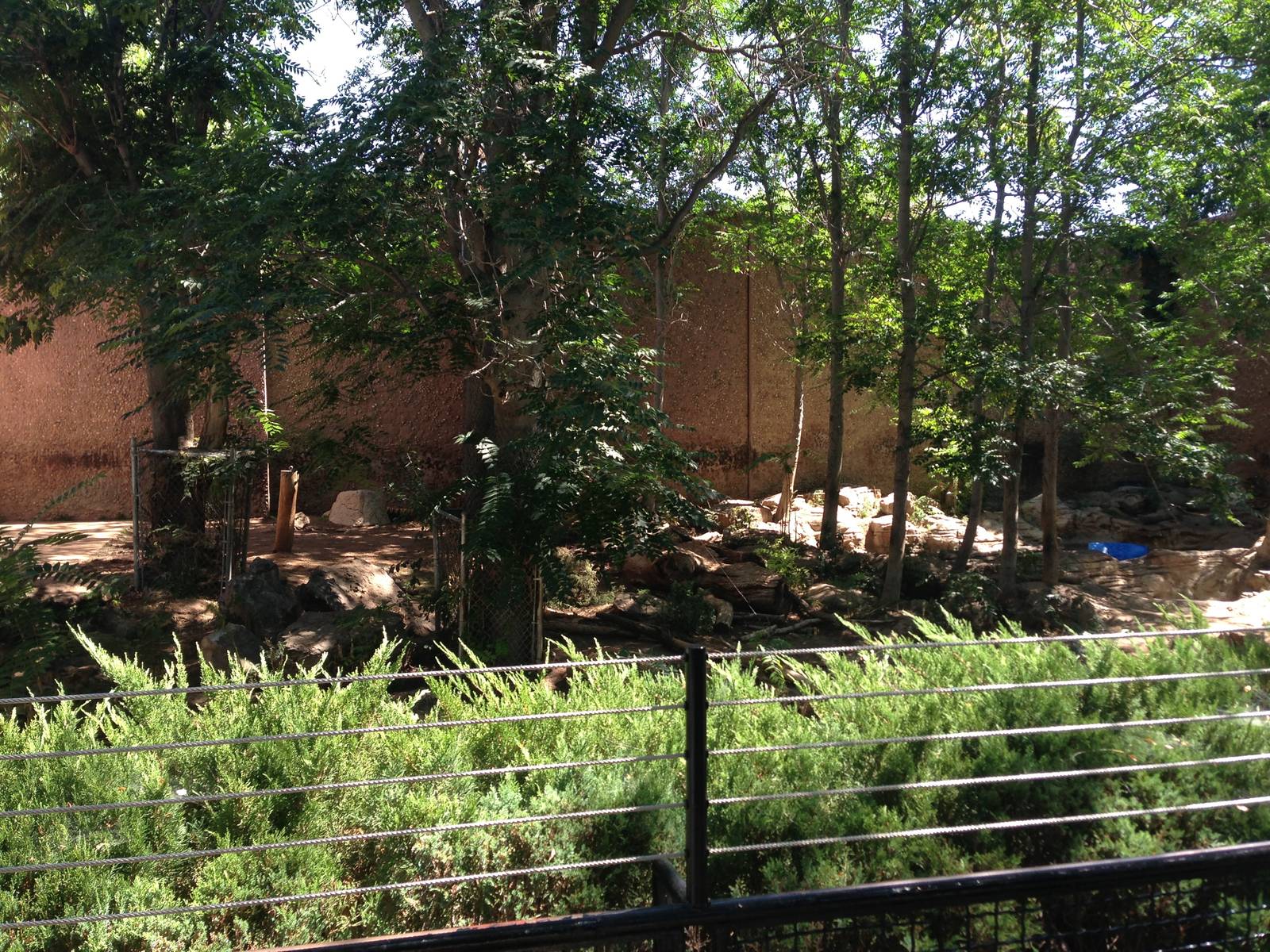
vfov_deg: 42.9
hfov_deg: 55.4
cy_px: 476
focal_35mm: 33
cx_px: 635
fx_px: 1211
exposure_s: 1/174
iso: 50
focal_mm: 4.13
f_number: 2.4
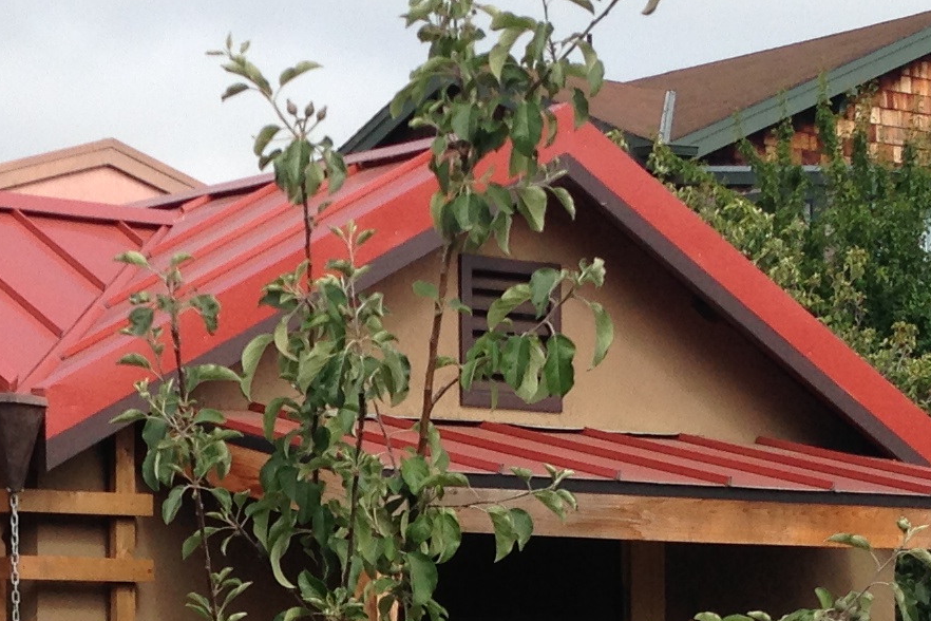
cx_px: 180
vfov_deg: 10.7
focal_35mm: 127
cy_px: 691
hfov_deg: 16.0
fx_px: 3284
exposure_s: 1/1205
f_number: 2.4
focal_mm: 4.13
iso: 50
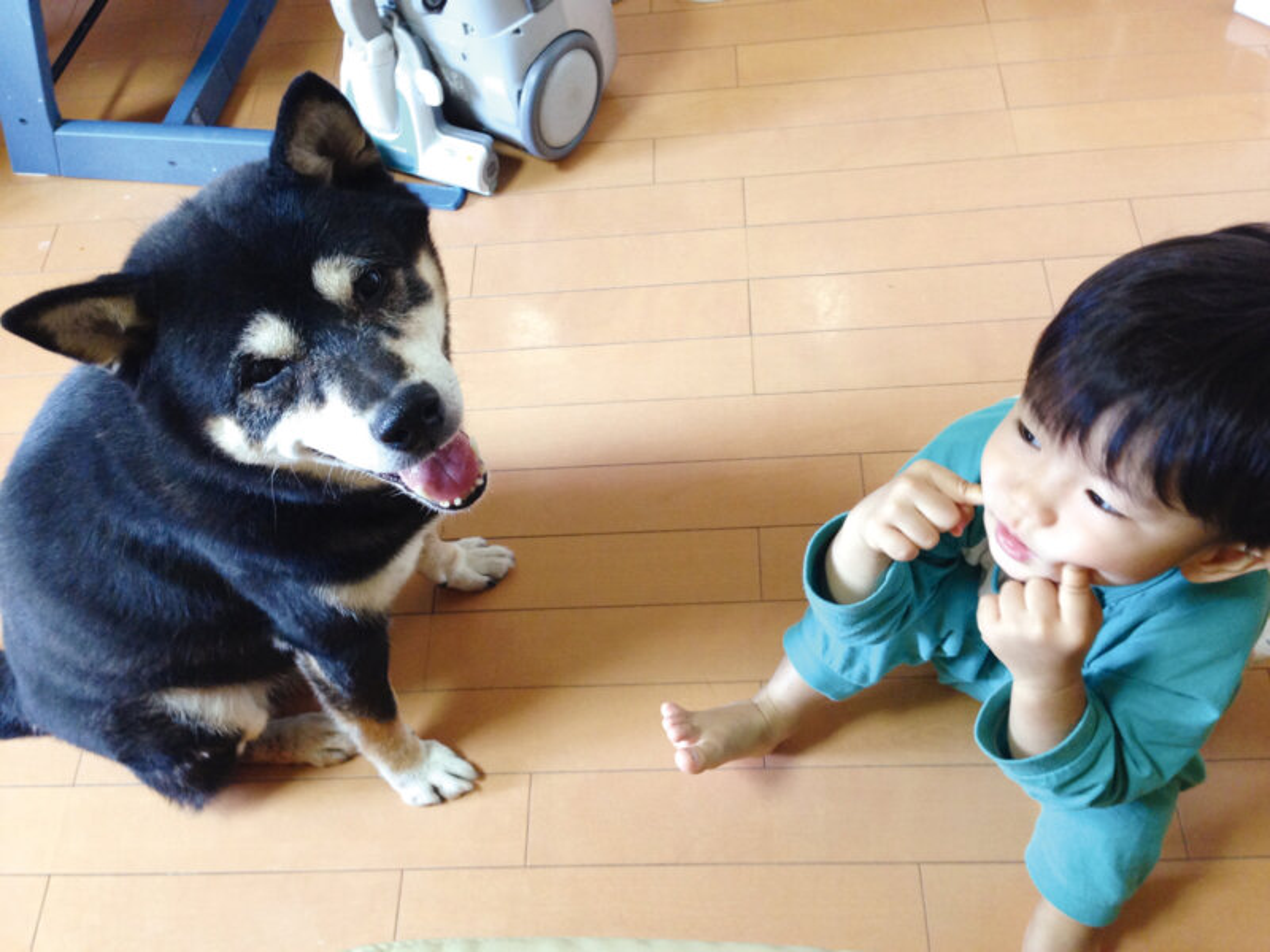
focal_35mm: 33
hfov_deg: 55.4
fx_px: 1211
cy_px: 476
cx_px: 635
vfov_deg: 42.9
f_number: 2.4
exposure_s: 1/20
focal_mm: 4.12
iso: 160
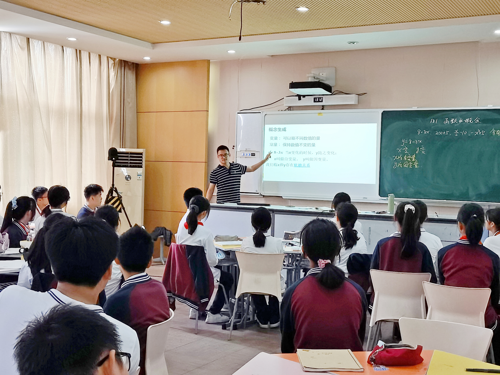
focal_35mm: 47
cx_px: 250
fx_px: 679
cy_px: 188
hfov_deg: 40.4
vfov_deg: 30.9
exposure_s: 1/50
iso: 160
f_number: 1.8
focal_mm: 5.58
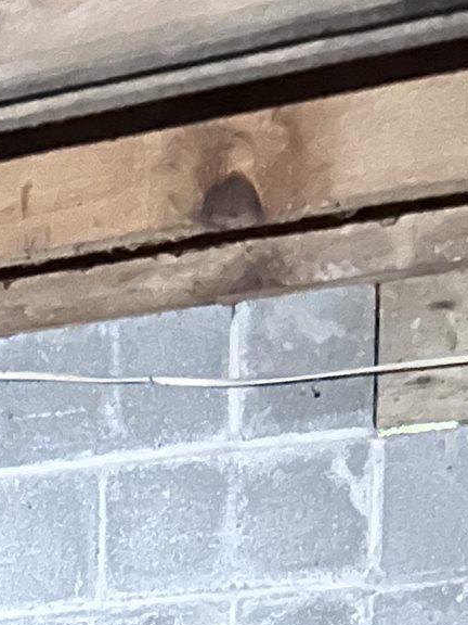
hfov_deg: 14.7
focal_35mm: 96
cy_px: 1161
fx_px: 1731
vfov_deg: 16.6
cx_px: -136
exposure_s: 1/5
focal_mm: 6.86
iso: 8000
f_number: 1.78
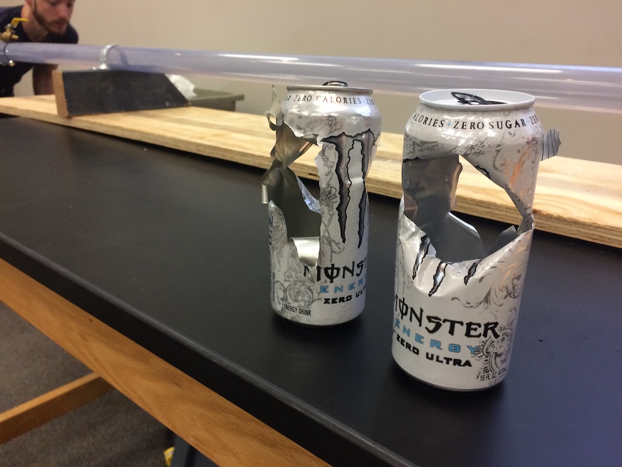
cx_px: 311
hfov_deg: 61.7
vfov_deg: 48.2
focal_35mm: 29
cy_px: 234
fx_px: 521
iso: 100
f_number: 2.2
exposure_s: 1/30
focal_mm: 4.15
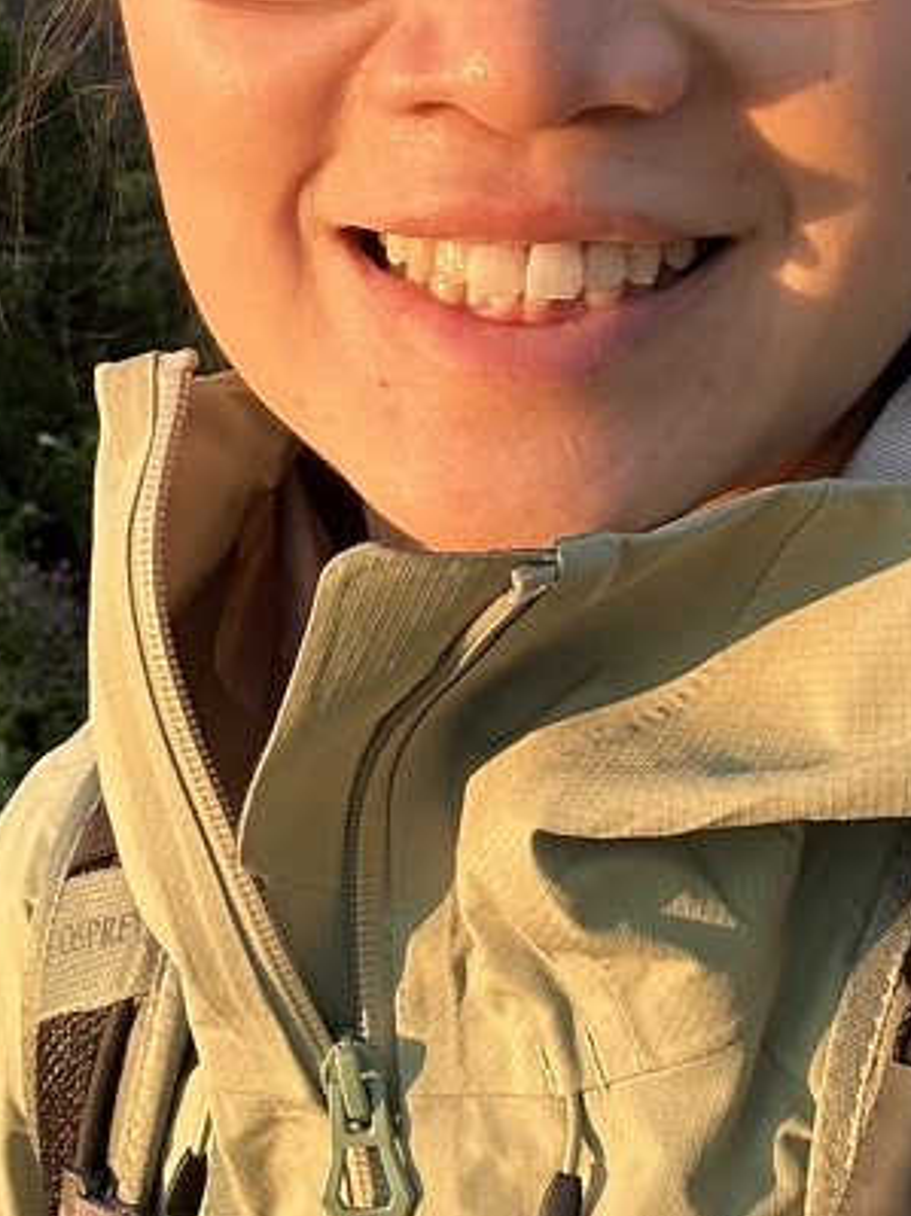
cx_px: 390
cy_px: 436
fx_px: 2703
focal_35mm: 77
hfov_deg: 19.1
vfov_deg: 25.2
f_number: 1.9
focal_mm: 2.69
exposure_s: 1/178
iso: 25
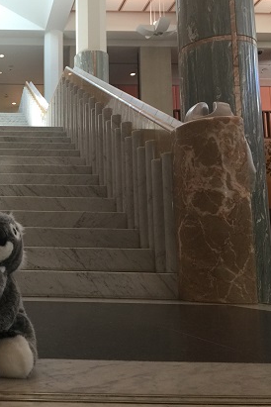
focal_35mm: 44
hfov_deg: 28.3
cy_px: 188
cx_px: -13
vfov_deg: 44.5
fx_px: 497
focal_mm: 4.15
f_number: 2.2
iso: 50
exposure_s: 1/33
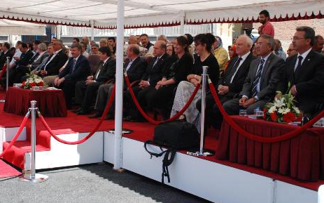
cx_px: 138
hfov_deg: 36.8
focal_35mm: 55
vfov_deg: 23.5
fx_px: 485
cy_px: 81
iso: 640
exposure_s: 1/320
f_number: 9
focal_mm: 26
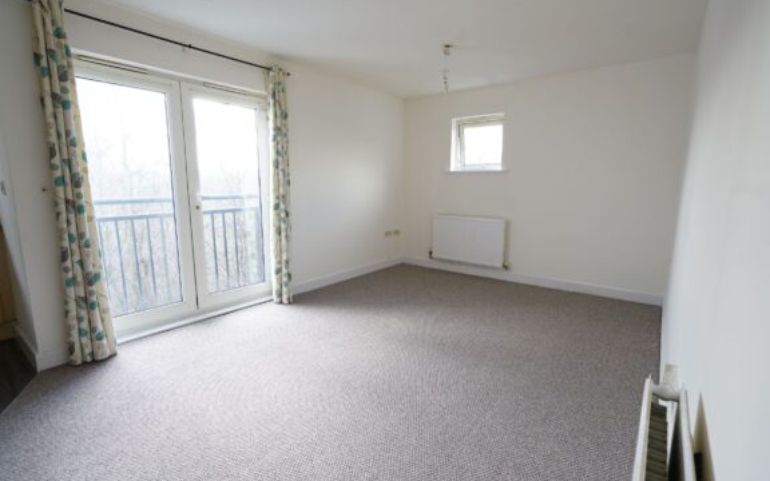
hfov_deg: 94.4
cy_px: 242
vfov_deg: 68.0
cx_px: 390
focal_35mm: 17
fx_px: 357
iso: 500
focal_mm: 16
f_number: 5.6
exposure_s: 1/40
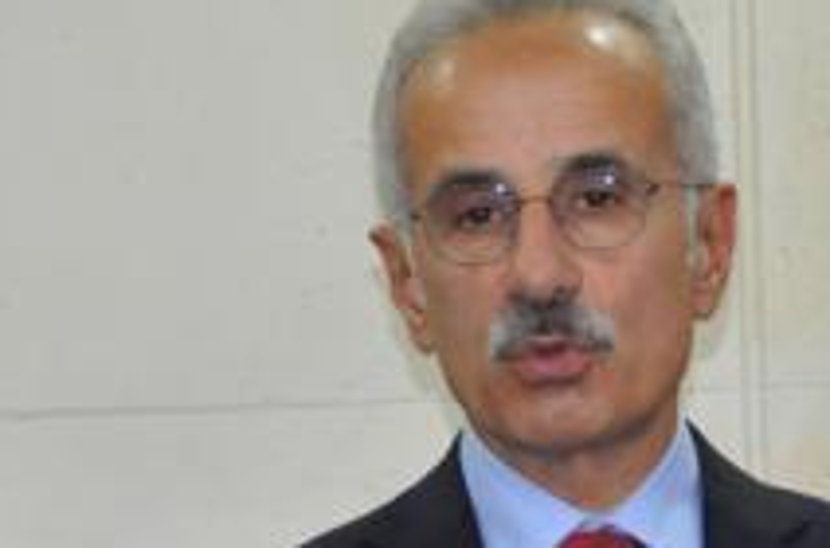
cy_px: 495
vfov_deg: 3.6
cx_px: 493
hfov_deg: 5.4
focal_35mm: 382
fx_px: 8781
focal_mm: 70
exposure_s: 1/60
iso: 800
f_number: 5
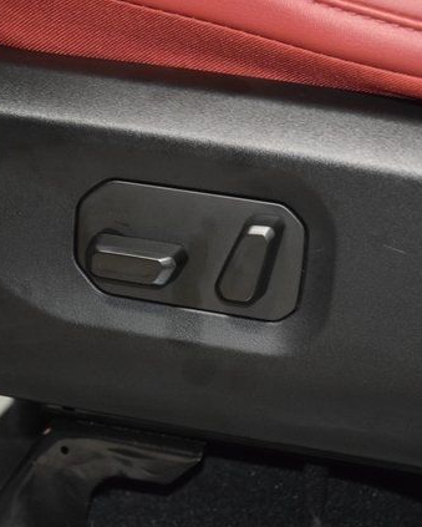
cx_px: 124
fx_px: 2324
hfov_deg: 10.4
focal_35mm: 149
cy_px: 265
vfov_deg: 12.9
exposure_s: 1/50
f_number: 4.5
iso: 3200
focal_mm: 70
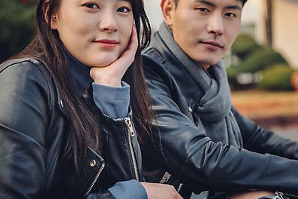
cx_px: 165
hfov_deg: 21.7
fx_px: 779
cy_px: 81
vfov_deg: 14.6
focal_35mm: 94
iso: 250
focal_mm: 62
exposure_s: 1/500
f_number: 3.2
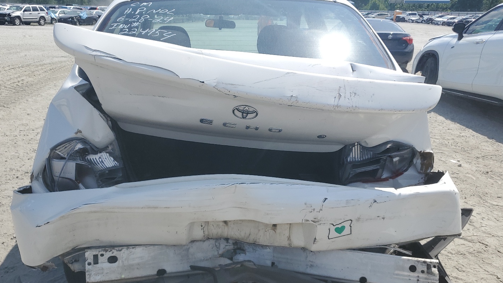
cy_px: 161
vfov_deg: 36.6
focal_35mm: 32
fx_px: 427
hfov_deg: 60.8
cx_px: 221
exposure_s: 1/5000
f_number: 1.5
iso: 50
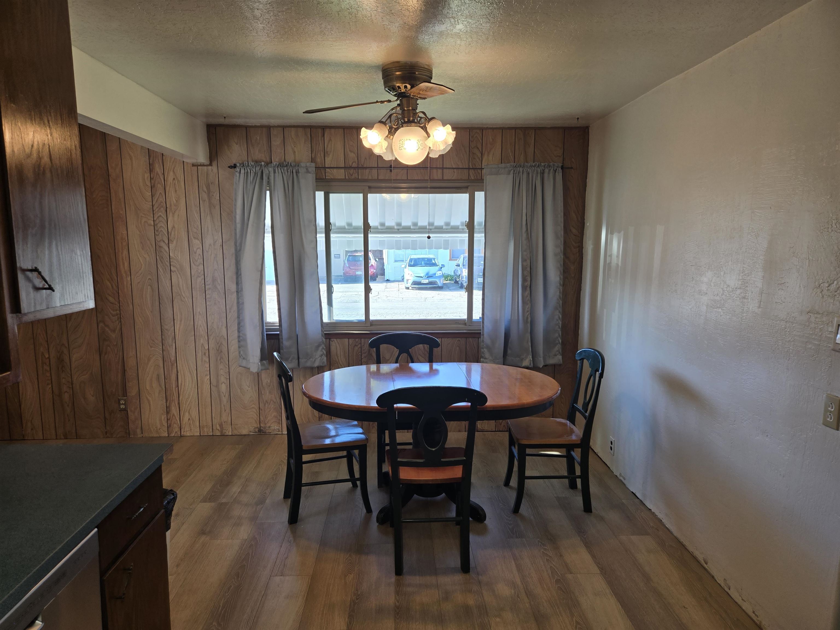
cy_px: 315
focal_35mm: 23
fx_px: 558
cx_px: 420
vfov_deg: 58.9
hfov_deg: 73.9
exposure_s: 1/120
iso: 40
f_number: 1.8
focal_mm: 5.4
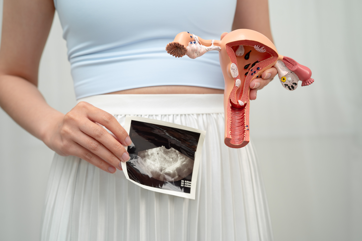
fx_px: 503
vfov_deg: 27.0
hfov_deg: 39.6
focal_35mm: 50
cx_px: 181
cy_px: 120
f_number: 3.5
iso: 400
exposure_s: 1/80
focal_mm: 50
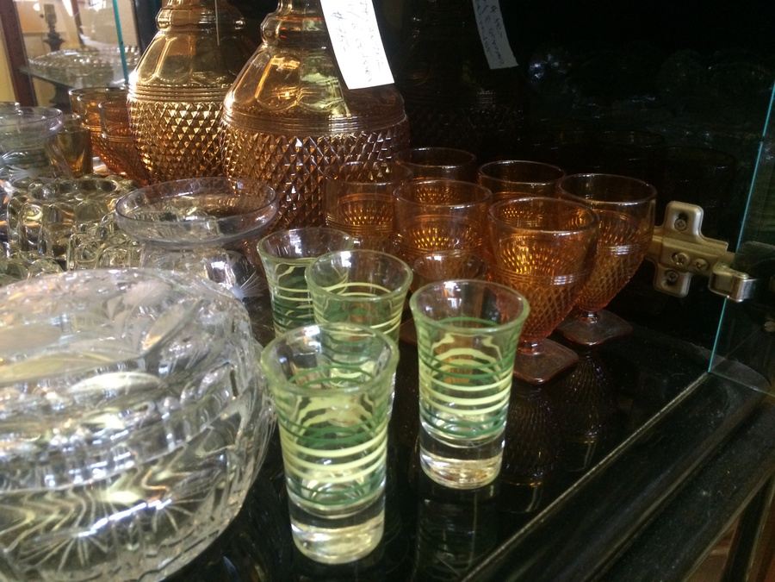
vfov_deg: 46.8
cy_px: 291
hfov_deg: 60.0
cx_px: 388
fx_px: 672
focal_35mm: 30
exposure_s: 1/15
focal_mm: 4.12
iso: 320
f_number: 2.2
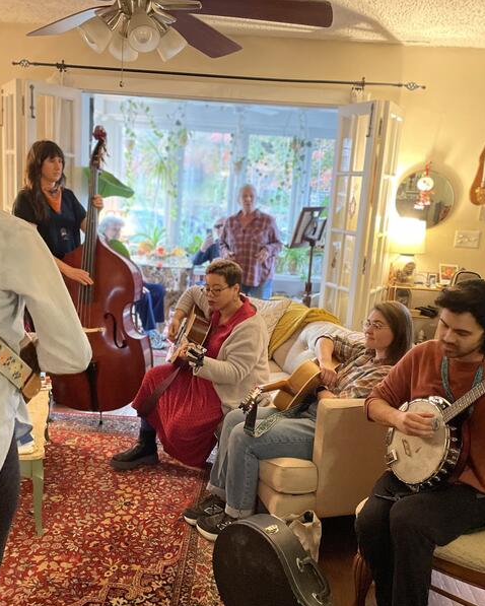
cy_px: 304
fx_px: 610
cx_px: 227
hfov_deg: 43.4
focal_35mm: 34
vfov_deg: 52.8
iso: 400
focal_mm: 4.2
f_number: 1.6
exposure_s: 1/40
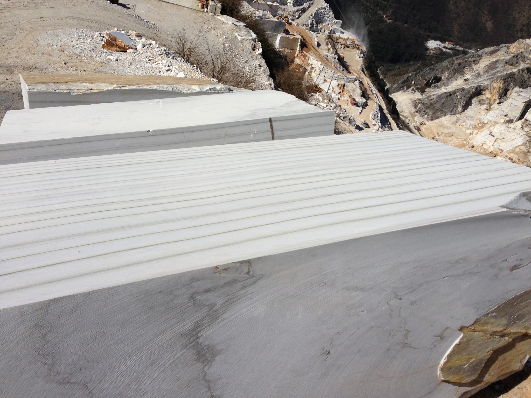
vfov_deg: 42.9
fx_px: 506
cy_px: 199
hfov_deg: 55.4
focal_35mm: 33
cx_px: 266
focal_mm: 4.13
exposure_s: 1/4184
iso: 50
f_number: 2.4
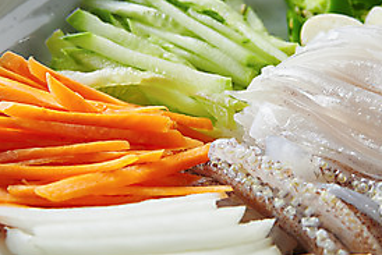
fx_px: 1624
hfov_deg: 13.4
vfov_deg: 9.0
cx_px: 257
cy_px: 127
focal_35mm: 153
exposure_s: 1/125
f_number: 13
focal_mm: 70
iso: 100
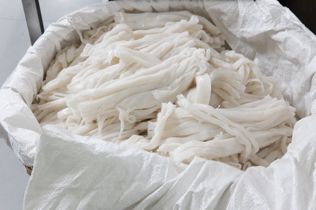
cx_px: 158
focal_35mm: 53
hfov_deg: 37.5
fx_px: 465
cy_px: 105
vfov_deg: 25.5
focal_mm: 35
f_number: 11
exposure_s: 1/30
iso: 12800
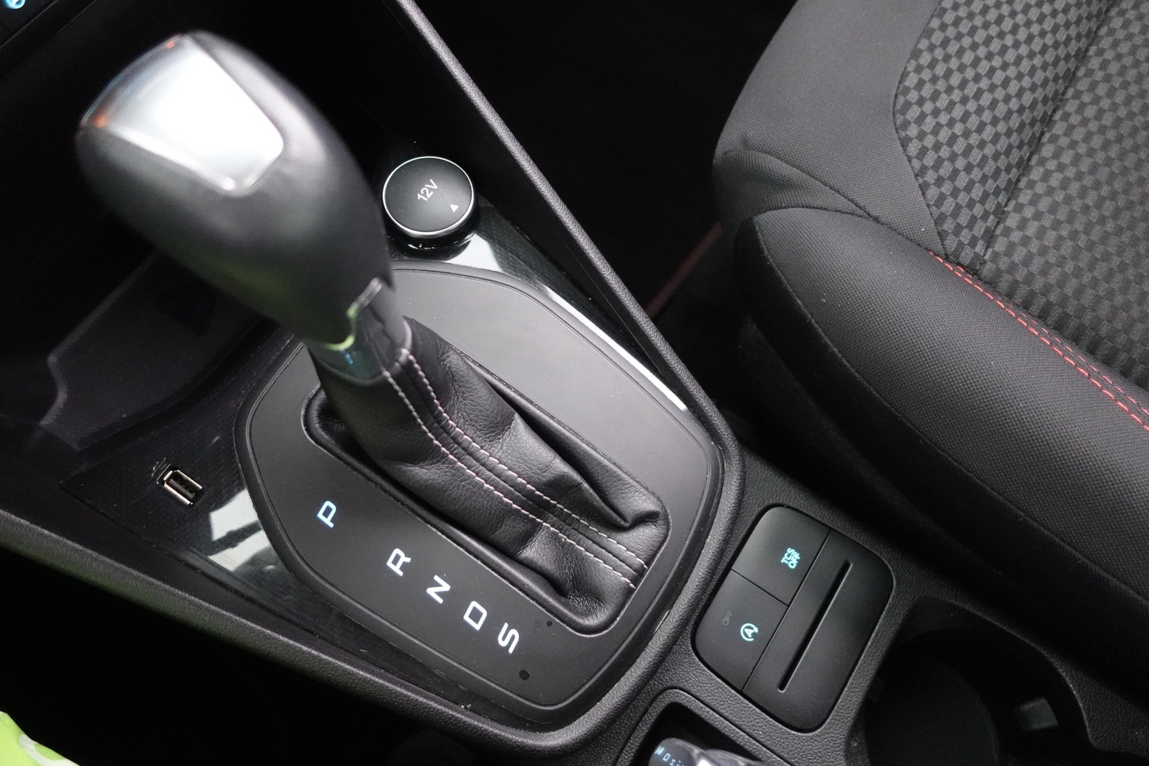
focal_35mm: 25
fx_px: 798
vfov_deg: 51.3
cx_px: 553
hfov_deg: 71.5
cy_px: 372
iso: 3200
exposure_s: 1/15
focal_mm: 9.4
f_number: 1.8
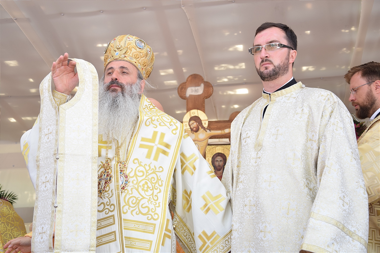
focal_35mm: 57
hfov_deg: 35.1
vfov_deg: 23.8
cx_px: 190
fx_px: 602
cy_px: 126
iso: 200
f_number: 5
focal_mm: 38
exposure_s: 1/100
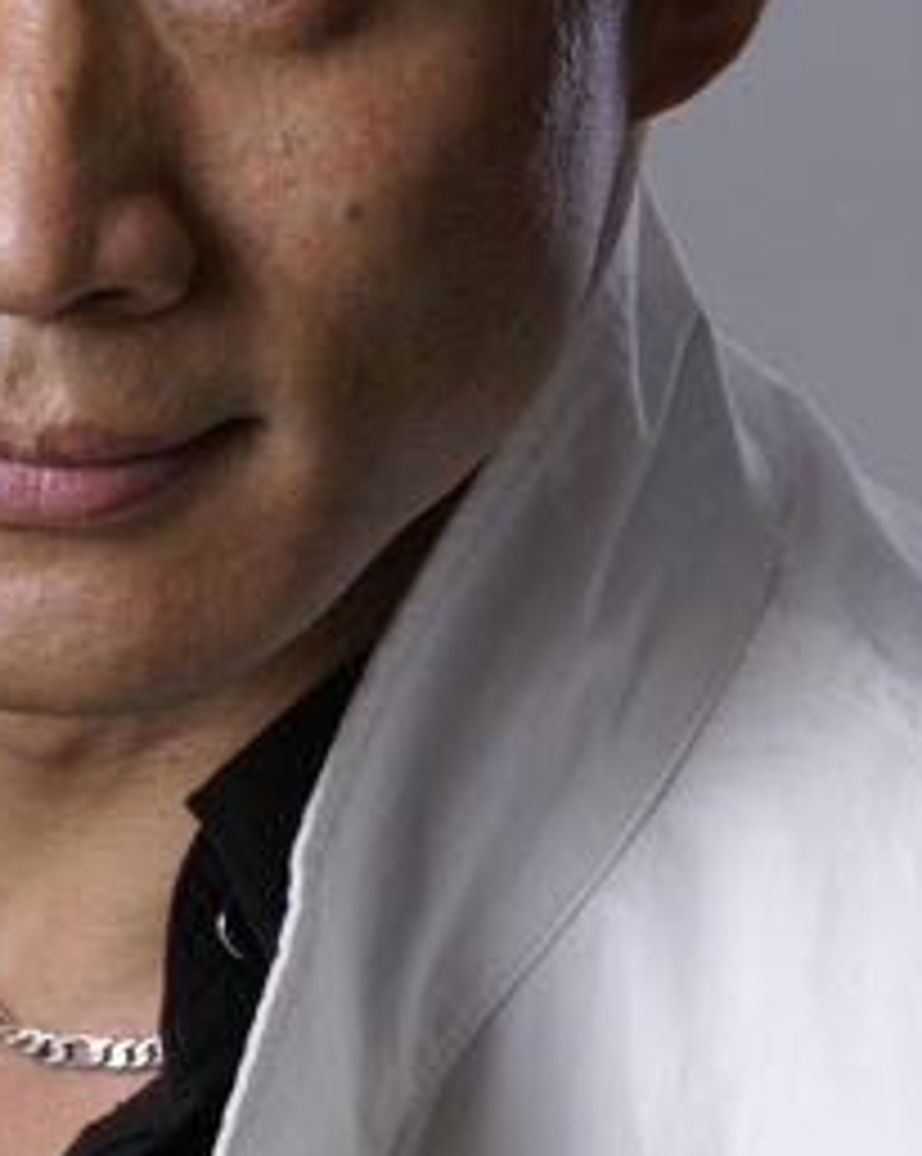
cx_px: 180
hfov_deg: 2.7
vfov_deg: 3.4
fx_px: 19204
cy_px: 238
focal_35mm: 562
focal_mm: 160
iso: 100
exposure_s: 1/60
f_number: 13
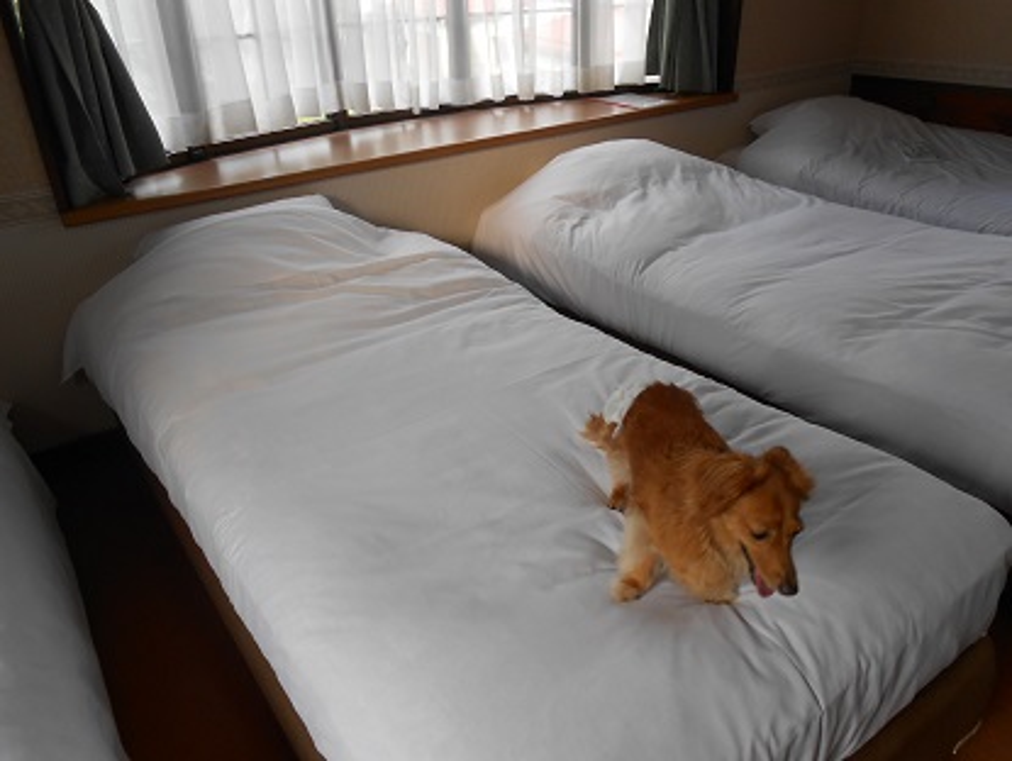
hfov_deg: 67.3
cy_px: 380
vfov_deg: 53.1
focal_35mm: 26
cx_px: 506
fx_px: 761
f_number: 3.5
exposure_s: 1/40
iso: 80
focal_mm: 4.6
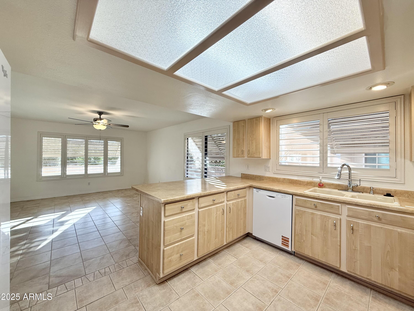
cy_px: 156
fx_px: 167
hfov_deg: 102.1
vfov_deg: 85.7
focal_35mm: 14
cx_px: 207
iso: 80
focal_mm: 2.22
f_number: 2.2
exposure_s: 1/120
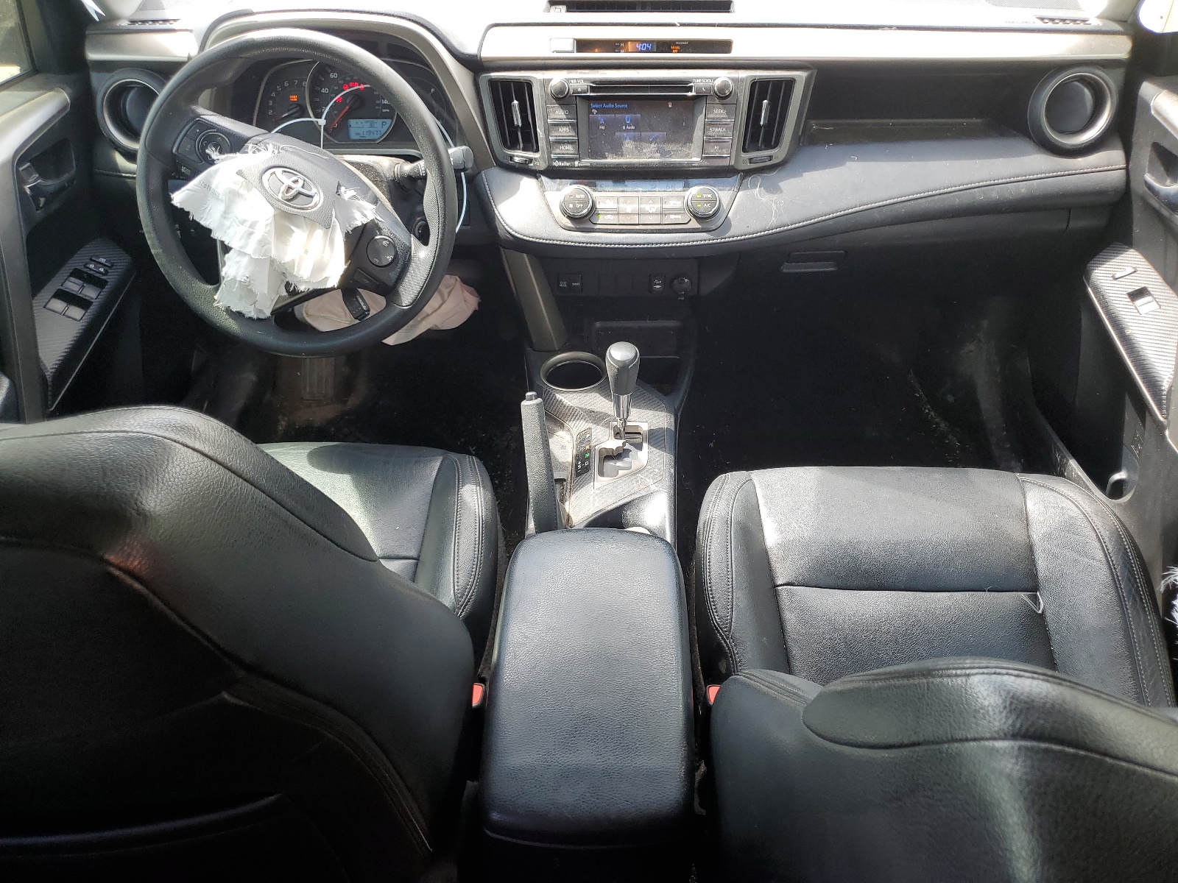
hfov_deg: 67.3
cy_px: 442
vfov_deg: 53.1
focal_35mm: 26
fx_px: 885
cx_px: 589
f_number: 1.5
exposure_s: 1/149
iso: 50
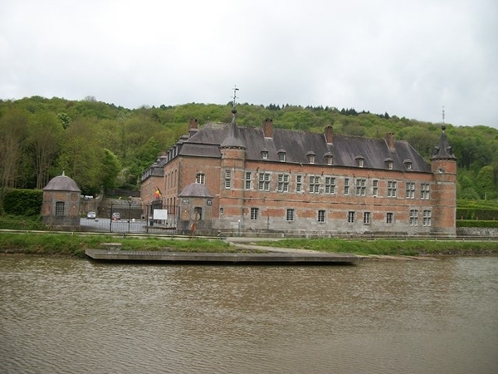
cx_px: 249
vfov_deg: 44.2
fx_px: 460
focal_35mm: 32
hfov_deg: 56.8
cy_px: 187
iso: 80
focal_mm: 5.7
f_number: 2.9
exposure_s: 1/640
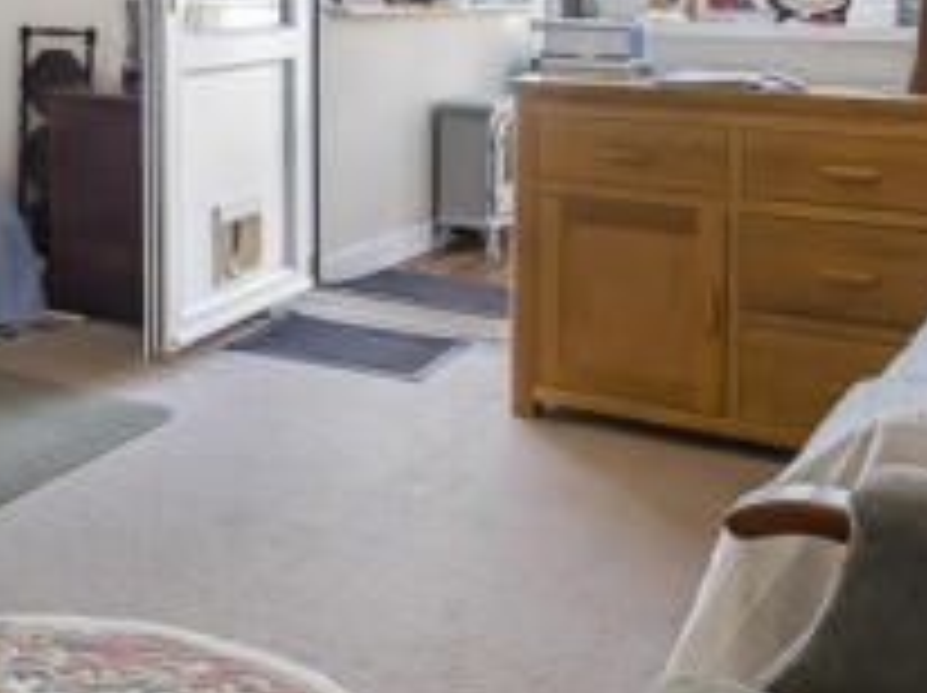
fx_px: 1311
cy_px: -38
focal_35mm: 49
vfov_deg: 27.5
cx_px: 268
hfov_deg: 38.2
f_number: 8
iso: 250
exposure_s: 1/20
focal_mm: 16
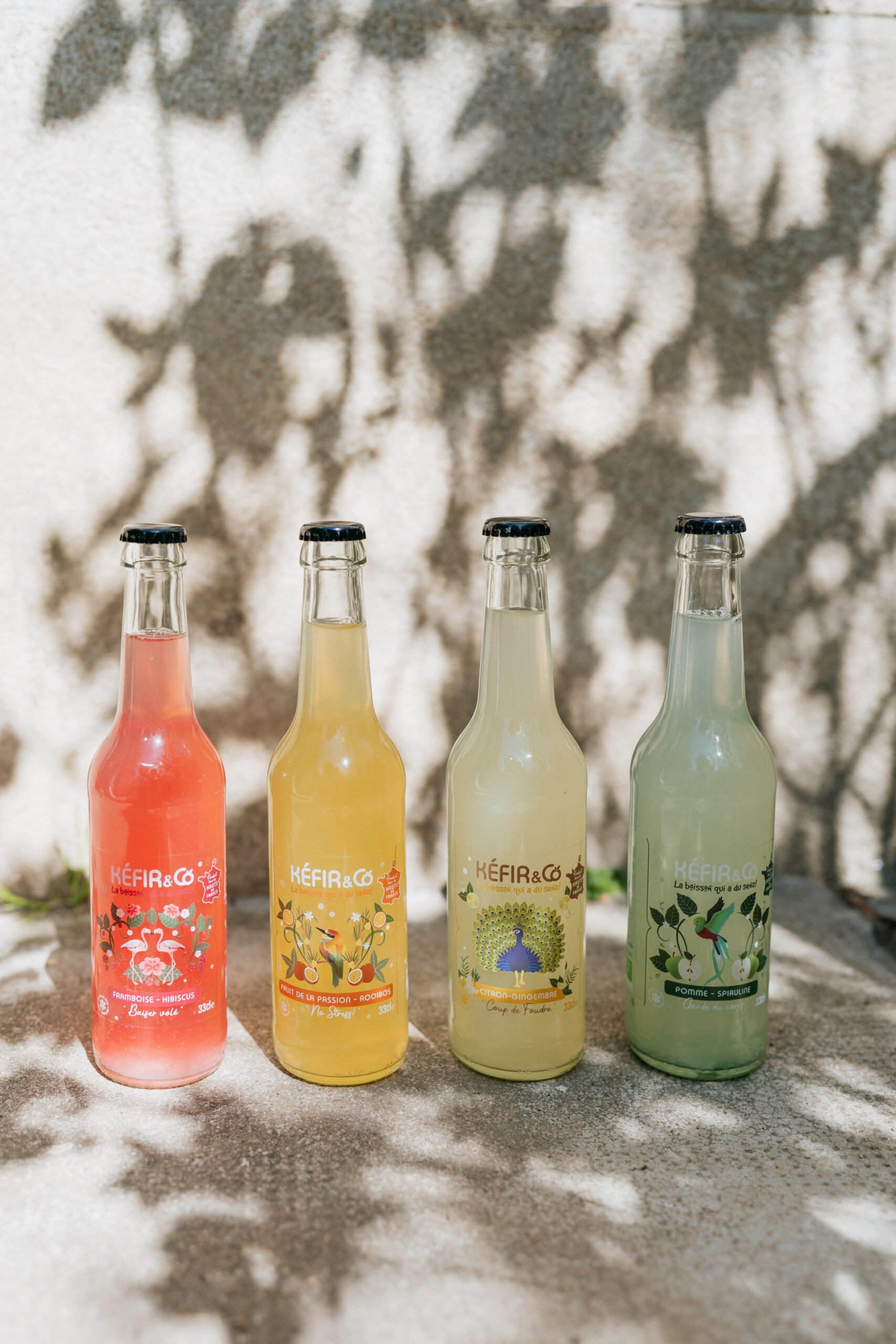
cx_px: 448
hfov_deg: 37.9
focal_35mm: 35
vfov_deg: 54.4
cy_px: 672
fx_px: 1306
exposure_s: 1/1600
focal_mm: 35
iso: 160
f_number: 2.5
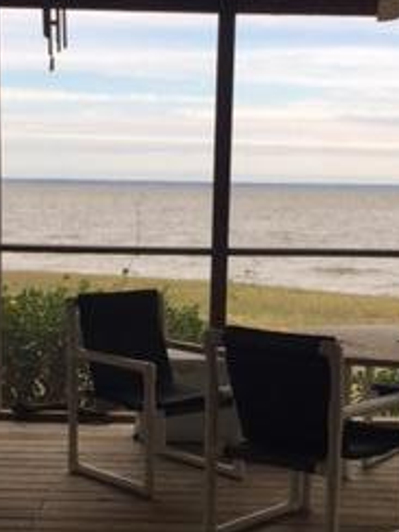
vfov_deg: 25.3
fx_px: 1168
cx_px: 148
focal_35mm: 76
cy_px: 419
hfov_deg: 19.3
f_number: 2.2
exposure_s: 1/527
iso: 32
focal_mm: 4.15
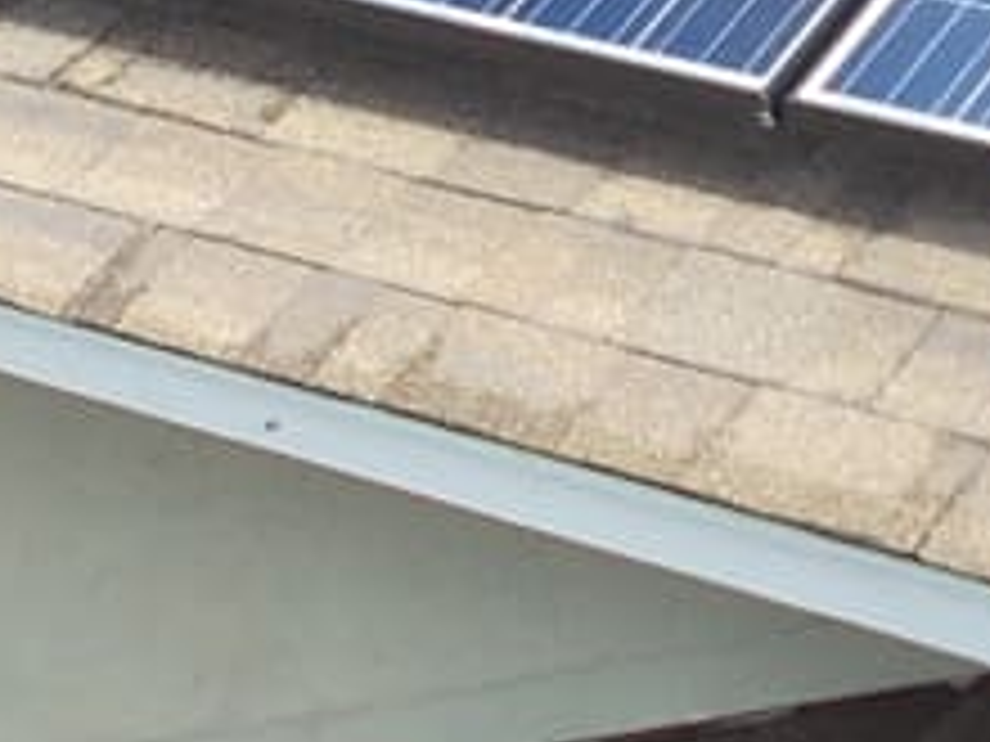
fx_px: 5891
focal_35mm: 206
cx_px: 745
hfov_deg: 9.6
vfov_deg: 7.1
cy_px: -495
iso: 80
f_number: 3.6
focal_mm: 6
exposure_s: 1/160
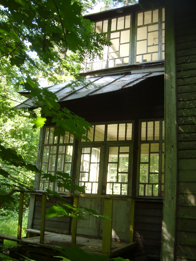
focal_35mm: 35
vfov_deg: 52.6
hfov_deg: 40.7
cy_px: 130
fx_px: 264
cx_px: 98
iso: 50
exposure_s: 1/44
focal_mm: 5.8
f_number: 2.8
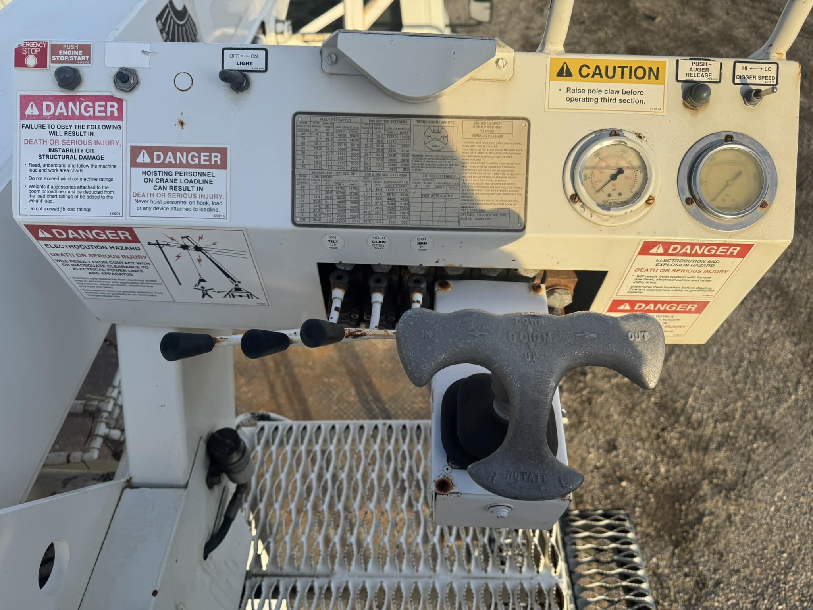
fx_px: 564
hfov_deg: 71.6
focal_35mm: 24
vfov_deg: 56.8
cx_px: 406
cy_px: 305
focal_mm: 6.76
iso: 80
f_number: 1.78
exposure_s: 1/2506
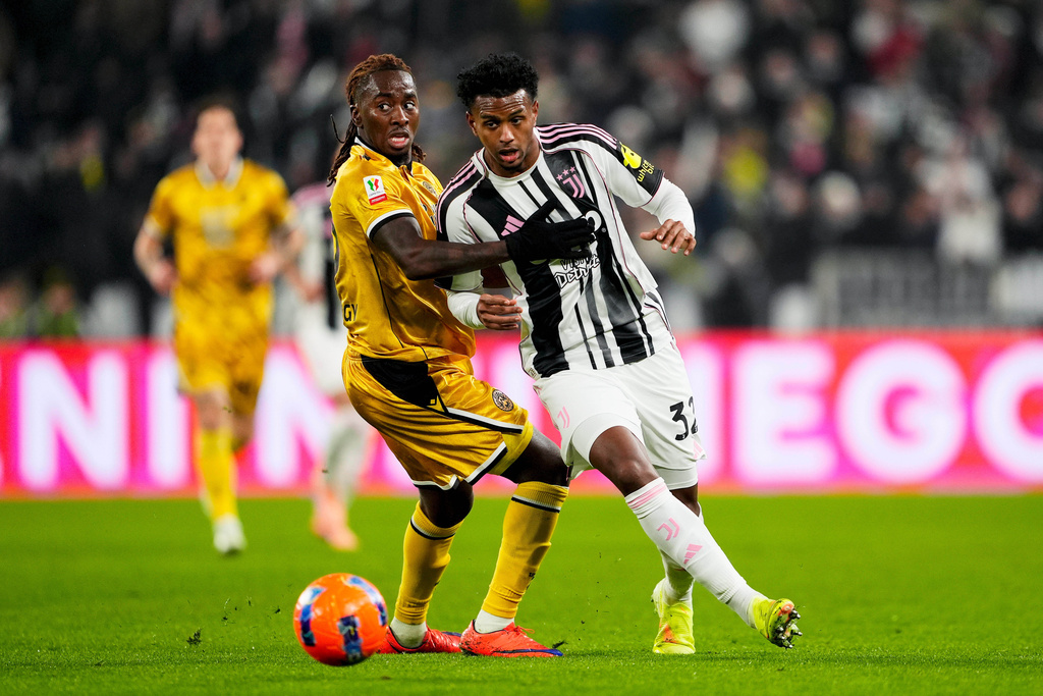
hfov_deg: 5.2
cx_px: 522
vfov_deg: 3.4
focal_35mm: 400
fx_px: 11590
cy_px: 348
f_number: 2.8
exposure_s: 1/2000
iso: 2000
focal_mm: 400
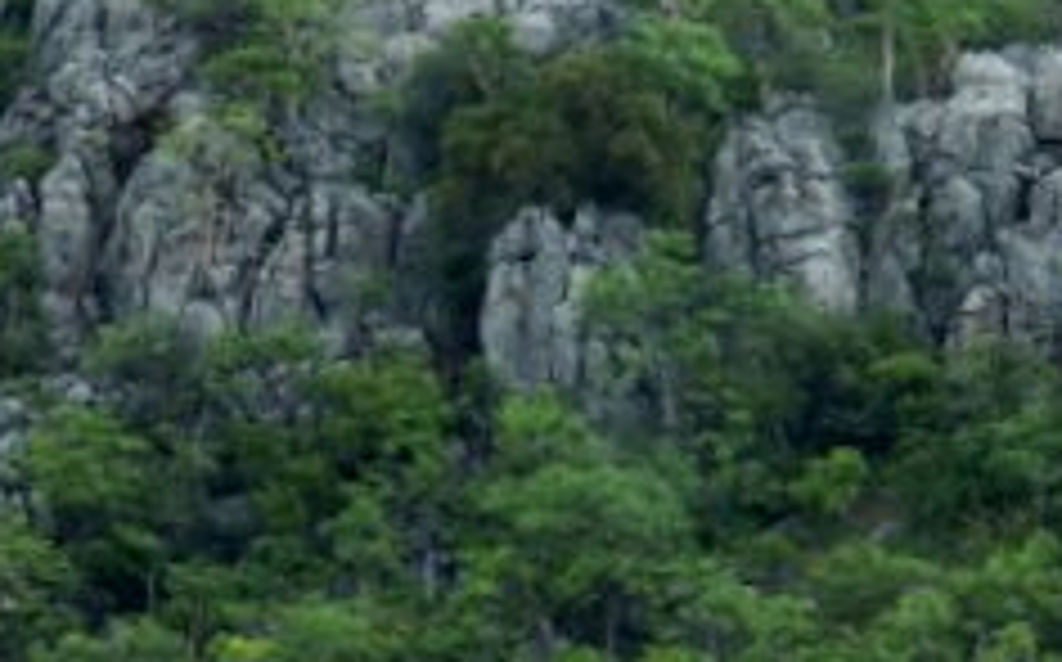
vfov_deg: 2.0
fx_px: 18737
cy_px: 252
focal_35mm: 648
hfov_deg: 3.2
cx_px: 392
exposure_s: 1/800
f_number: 3.5
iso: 100
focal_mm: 64.3
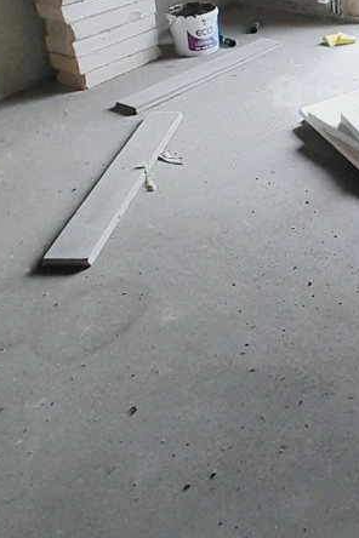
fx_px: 643
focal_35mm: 43
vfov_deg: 42.8
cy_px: 87
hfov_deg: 29.2
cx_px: 359
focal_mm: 1.46
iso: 50
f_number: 2.2
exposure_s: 1/100
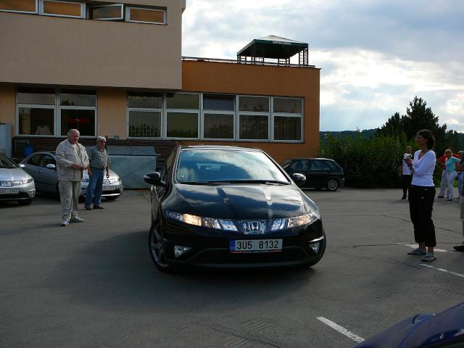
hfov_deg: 52.6
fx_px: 469
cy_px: 174
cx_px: 232
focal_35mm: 35
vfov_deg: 40.7
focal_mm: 5.2
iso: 80
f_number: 5
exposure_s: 1/500
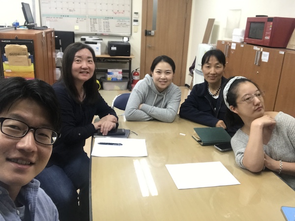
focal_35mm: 32
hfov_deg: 56.8
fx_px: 273
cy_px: 110
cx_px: 148
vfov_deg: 44.2
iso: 100
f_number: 2.2
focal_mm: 2.87
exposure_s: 1/30
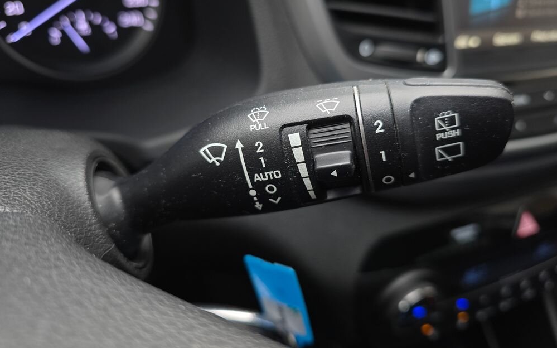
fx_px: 379
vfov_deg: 49.1
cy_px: 150
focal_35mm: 25
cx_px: 282
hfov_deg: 72.6
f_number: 1.7
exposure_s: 1/100
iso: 200
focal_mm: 6.3
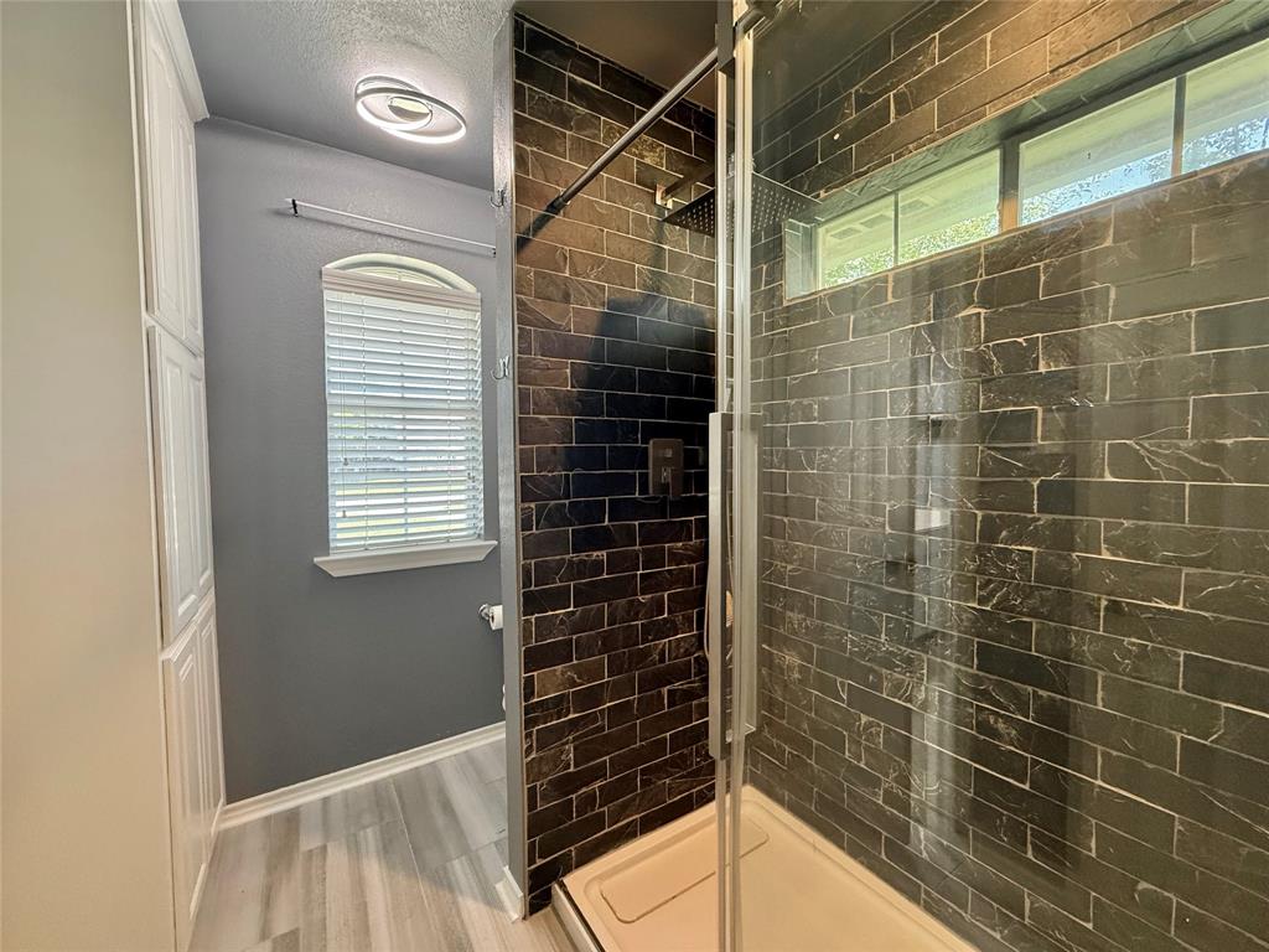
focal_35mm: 14
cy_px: 476
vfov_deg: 85.7
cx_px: 634
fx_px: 513
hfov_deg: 102.1
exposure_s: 1/120
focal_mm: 2.22
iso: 400
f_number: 2.2
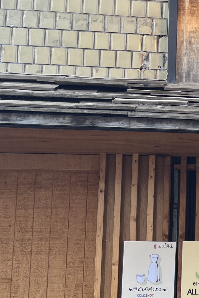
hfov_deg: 14.9
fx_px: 655
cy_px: 208
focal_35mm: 79
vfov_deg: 25.5
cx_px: 367
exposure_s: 1/131
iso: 32
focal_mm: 5.1
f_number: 1.6
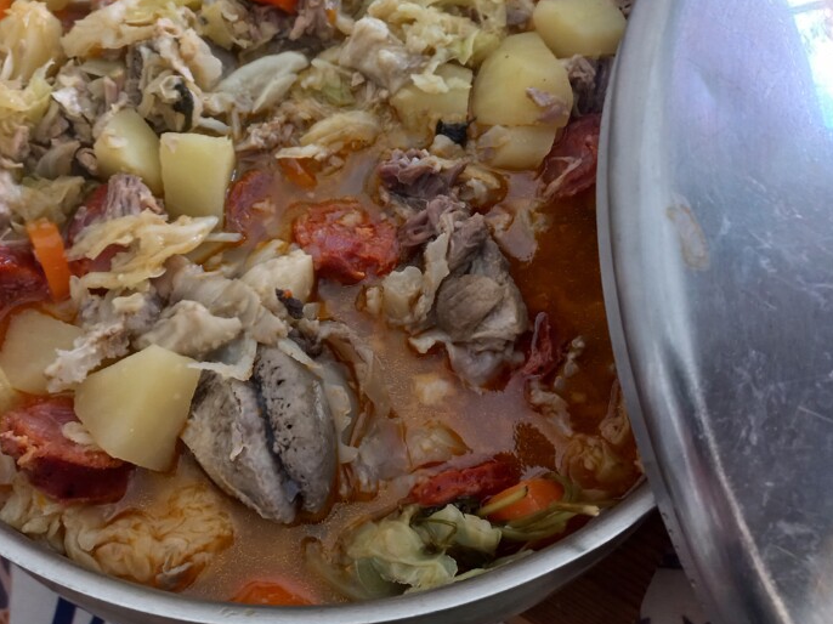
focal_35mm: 35
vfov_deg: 40.2
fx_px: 842
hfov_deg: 52.2
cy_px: 214
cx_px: 321
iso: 200
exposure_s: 1/50
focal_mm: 4.6
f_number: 1.8
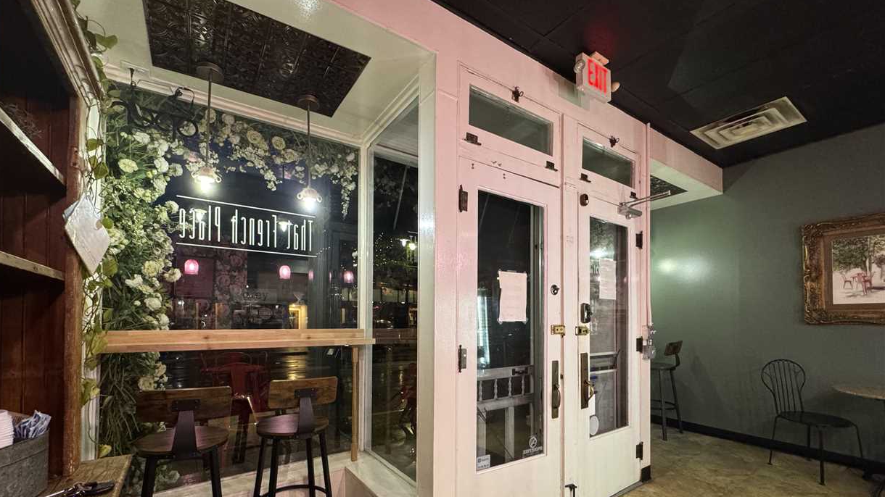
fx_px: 375
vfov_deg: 65.8
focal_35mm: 16
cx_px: 421
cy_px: 317
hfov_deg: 99.3
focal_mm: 2.22
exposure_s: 1/60
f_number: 2.2
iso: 640
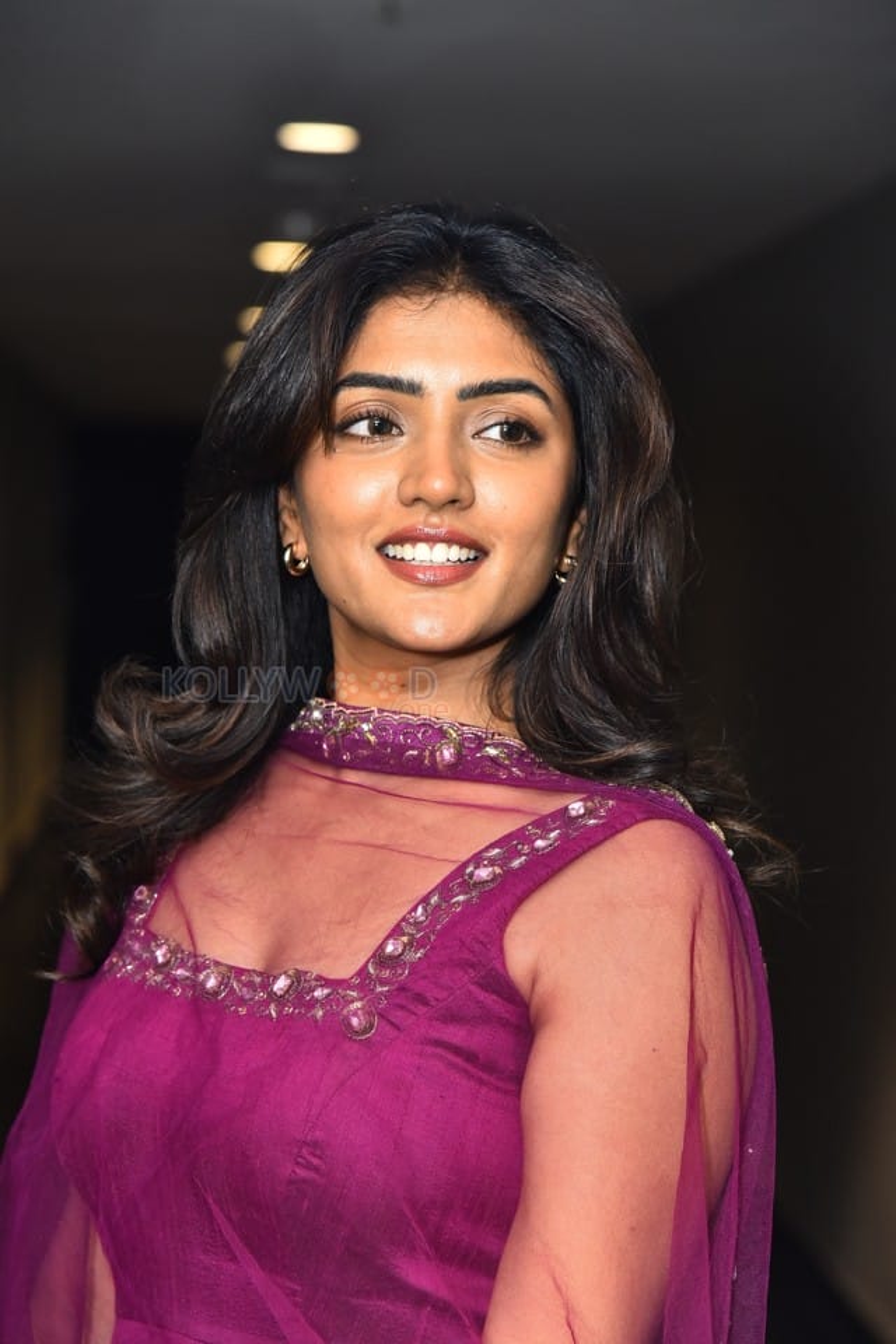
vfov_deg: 17.1
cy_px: 672
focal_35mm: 120
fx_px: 4480
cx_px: 448
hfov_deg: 11.4
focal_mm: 120
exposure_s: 1/125
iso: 1600
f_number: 5
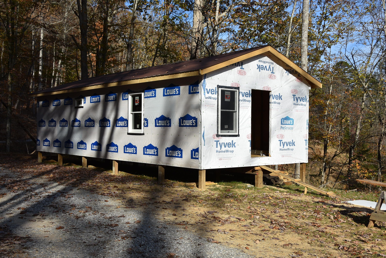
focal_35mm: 39
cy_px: 129
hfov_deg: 49.5
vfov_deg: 34.3
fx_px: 418
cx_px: 193
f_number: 8
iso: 140
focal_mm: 26
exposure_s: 1/500
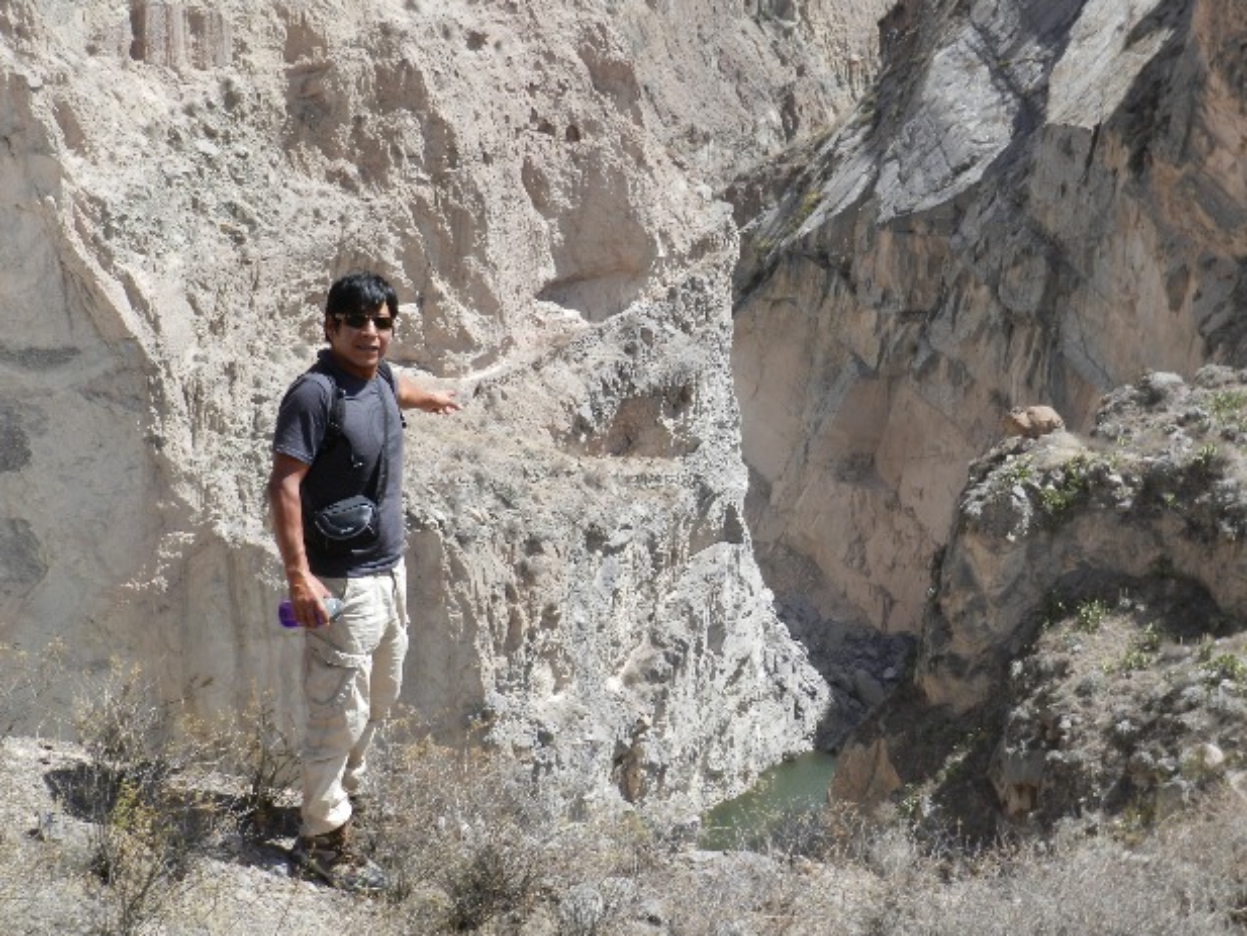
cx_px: 619
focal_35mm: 61
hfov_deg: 31.7
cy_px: 472
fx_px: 2198
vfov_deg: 24.0
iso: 160
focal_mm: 10.7
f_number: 4.6
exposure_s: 1/640
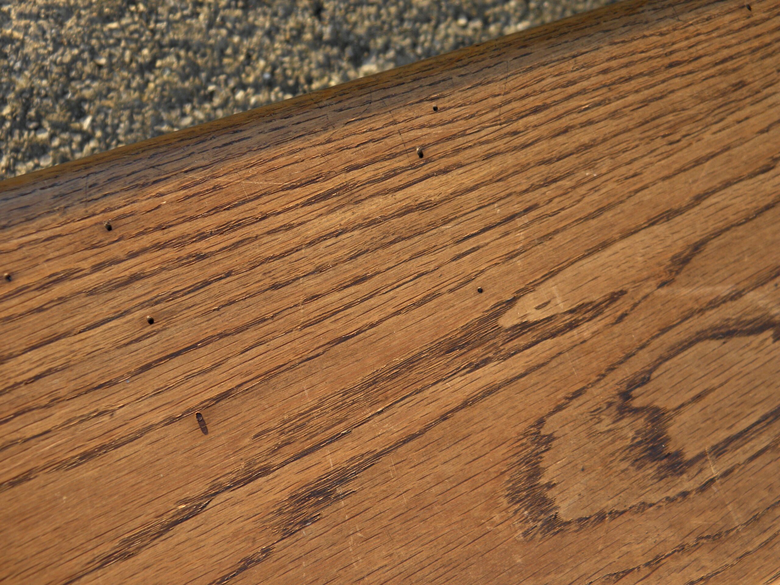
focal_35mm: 50
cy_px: 292
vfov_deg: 29.1
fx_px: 1127
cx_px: 390
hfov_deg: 38.2
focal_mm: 9.1
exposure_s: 1/60
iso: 100
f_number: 4
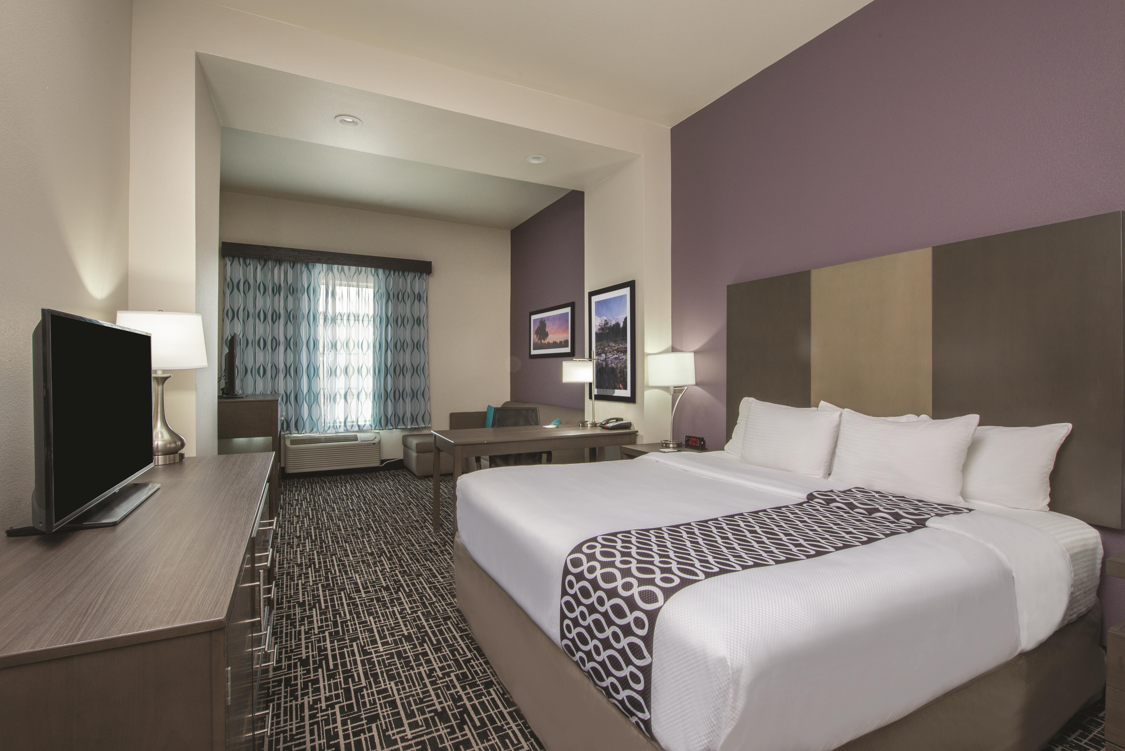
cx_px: 562
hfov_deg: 96.7
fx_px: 500
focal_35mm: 16
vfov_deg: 73.8
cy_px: 376
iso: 200
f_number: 16
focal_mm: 16
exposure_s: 1/5
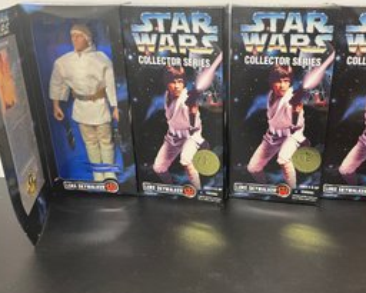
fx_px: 368
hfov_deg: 52.3
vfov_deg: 43.3
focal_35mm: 34
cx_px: 228
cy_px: 132
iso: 200
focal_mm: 4.2
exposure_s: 1/60
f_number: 1.6
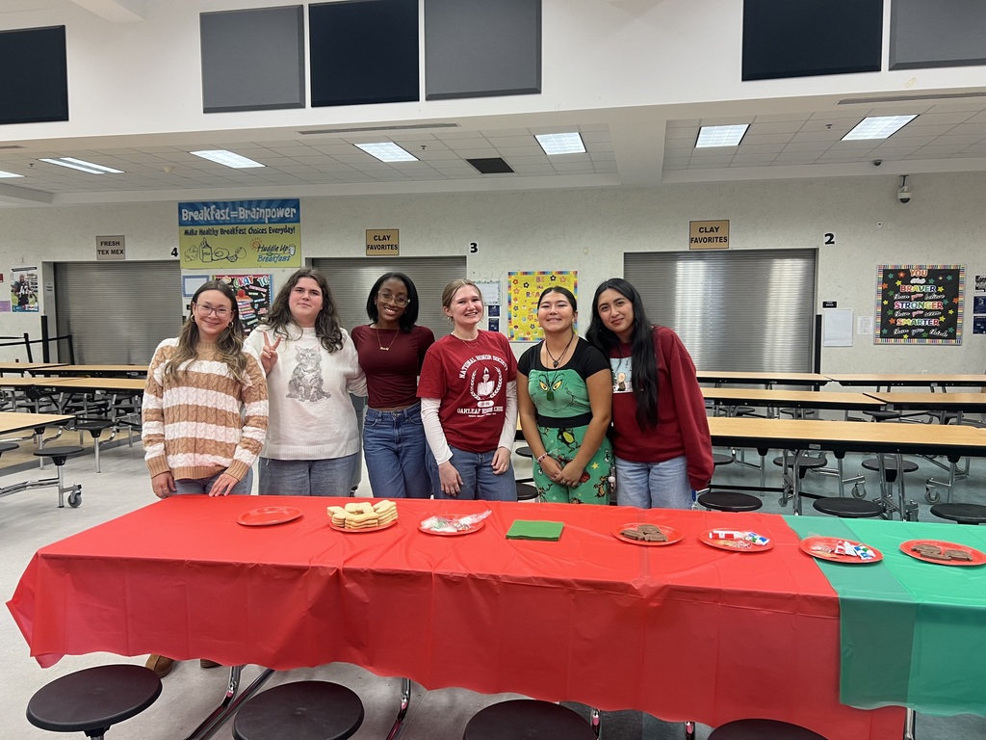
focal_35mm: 26
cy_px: 370
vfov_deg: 53.1
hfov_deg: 67.3
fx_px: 741
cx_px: 493
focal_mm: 5.7
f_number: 1.5
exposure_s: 1/60
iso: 100
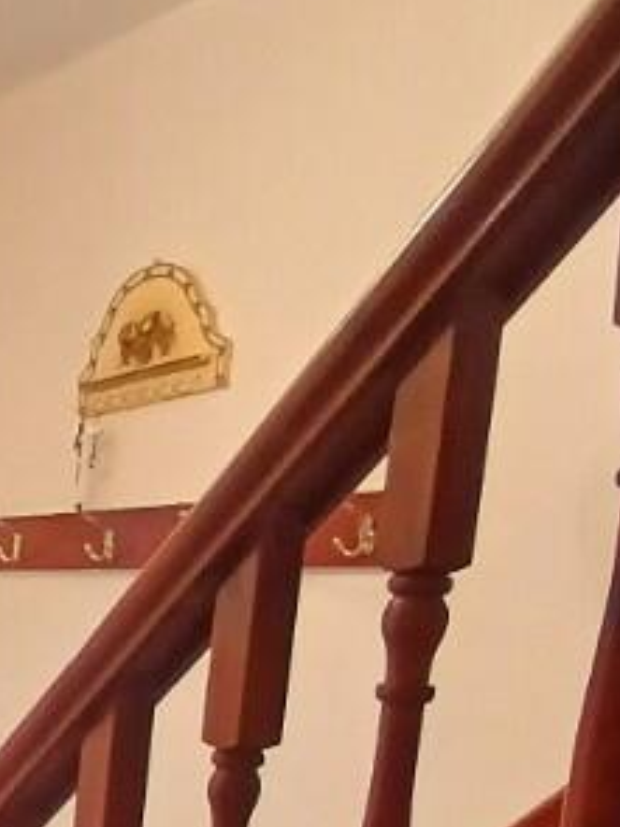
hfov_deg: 20.2
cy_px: 939
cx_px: -390
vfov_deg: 29.1
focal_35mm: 59
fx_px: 1410
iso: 200
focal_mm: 1.4
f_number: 2.2
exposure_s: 1/33.3
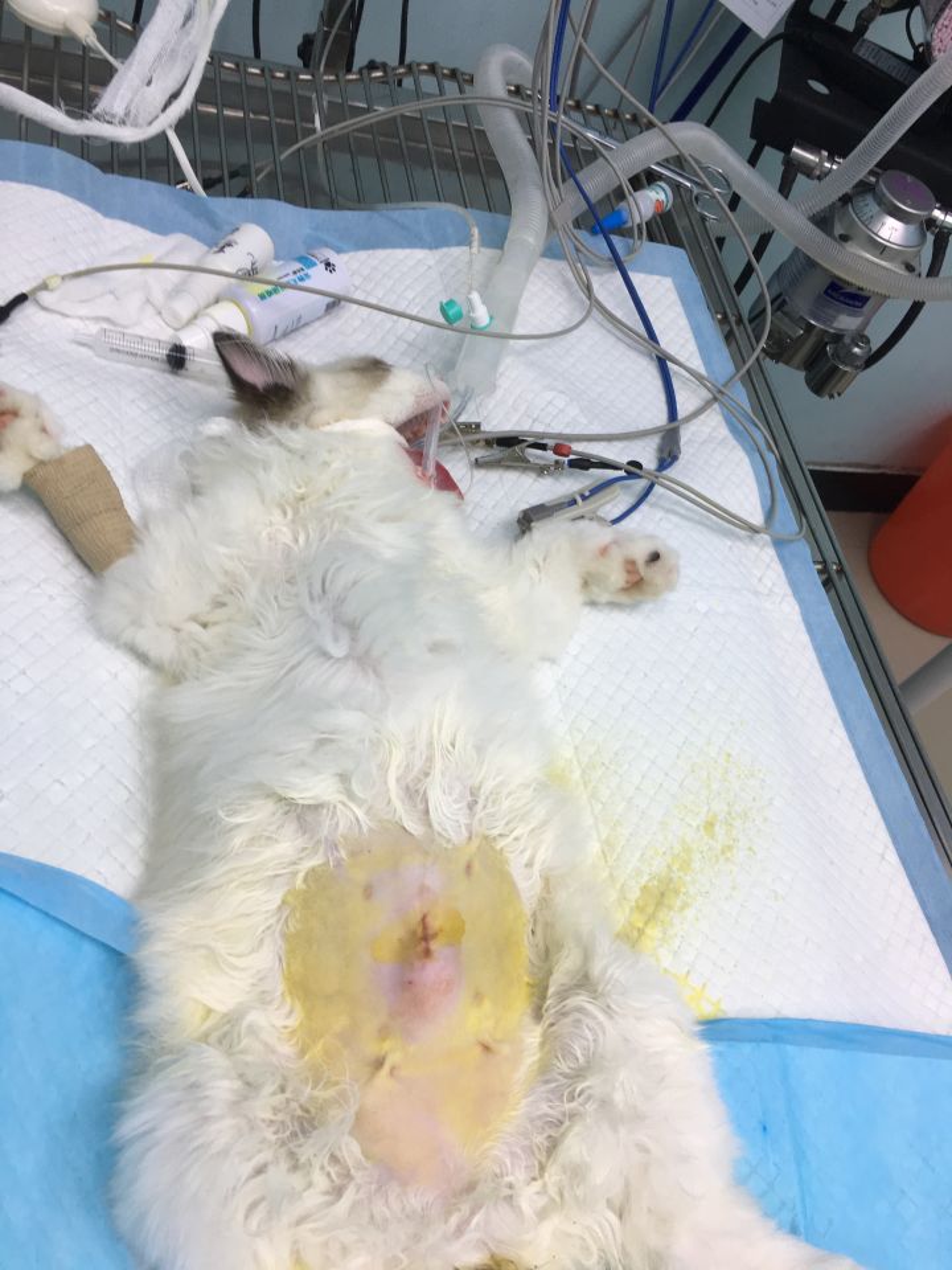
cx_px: 476
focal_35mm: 29
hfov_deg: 48.2
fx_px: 1063
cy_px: 635
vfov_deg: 61.7
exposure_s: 1/100
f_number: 2.2
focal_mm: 4.15
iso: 40
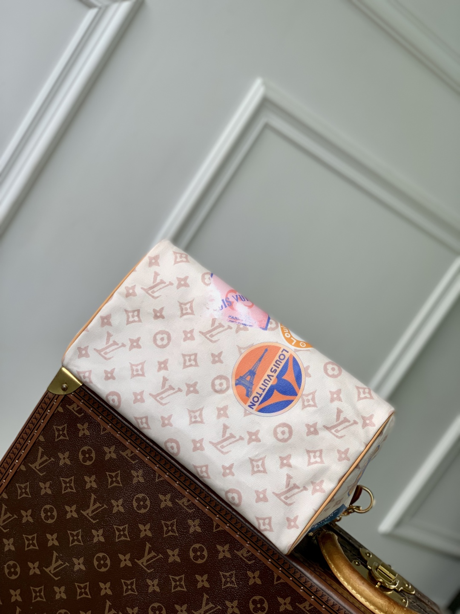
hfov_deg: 28.0
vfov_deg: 36.8
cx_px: 230
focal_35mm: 52
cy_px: 307
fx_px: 921
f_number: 2.4
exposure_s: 1/122
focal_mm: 6
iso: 16
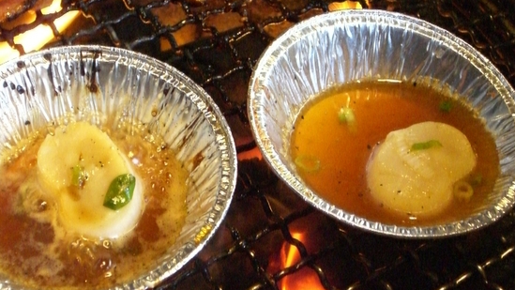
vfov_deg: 12.9
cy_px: 157
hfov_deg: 22.7
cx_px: 259
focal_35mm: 94
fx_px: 1284
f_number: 4.1
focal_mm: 12.8
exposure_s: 1/50
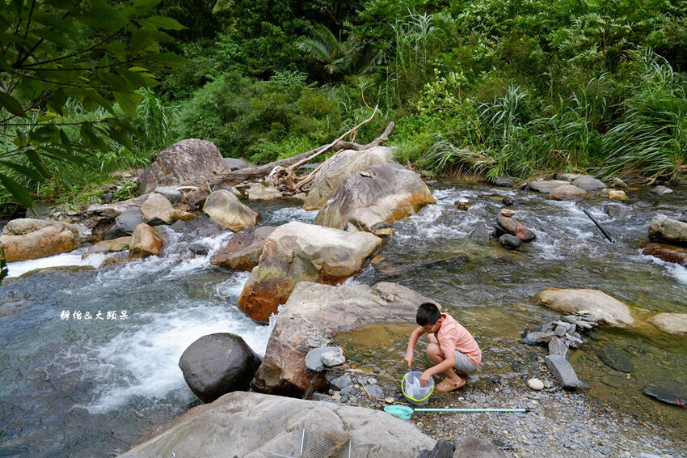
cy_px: 229
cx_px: 344
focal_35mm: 24
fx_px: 458
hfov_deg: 73.8
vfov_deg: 53.1
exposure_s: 1/200
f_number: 8
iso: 320
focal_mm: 24
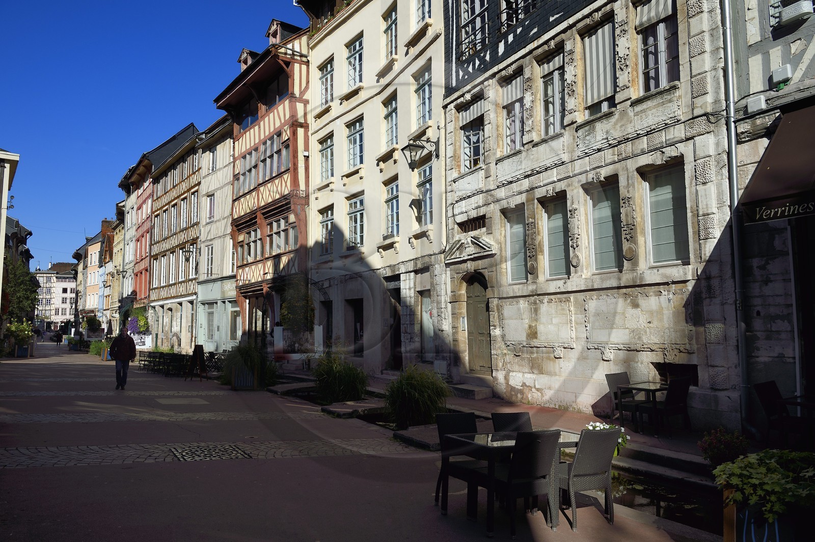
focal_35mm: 26
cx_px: 408
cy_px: 271
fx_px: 588
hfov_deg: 69.4
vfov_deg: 49.5
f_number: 11
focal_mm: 26
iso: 200
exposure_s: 1/320
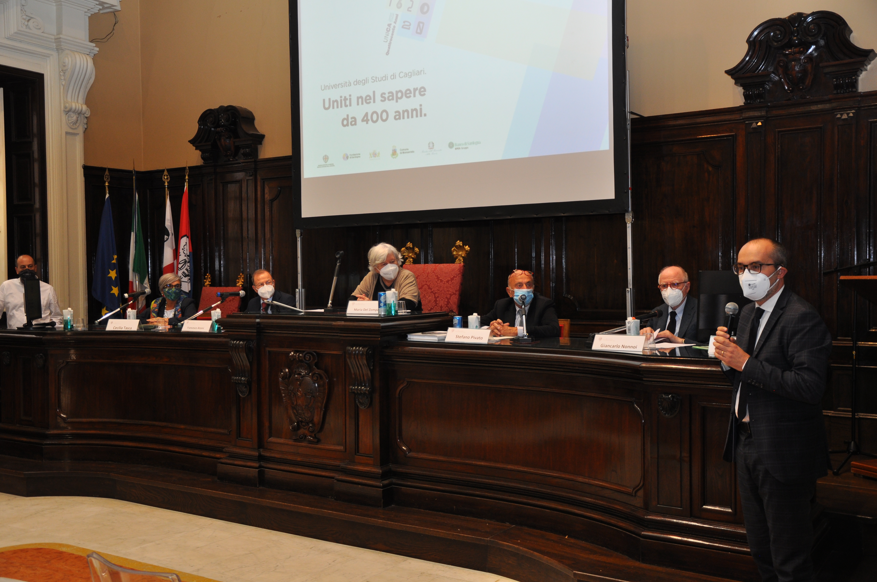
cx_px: 438
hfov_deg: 51.3
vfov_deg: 35.4
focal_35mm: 38
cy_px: 291
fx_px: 912
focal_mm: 25
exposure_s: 1/60
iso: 400
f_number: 5
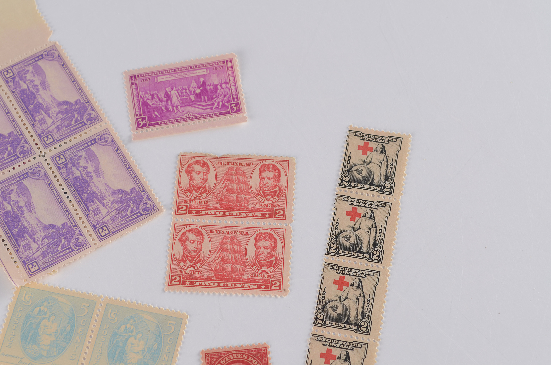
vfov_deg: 16.5
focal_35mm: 82
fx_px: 1260
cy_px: 182
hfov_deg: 24.7
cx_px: 276
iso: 100
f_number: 10
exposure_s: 1/80
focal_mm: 55
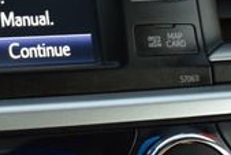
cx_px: -113
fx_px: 873
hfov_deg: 14.1
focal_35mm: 136
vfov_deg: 10.0
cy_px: 10
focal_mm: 24
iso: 400
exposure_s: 1/15
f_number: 6.3
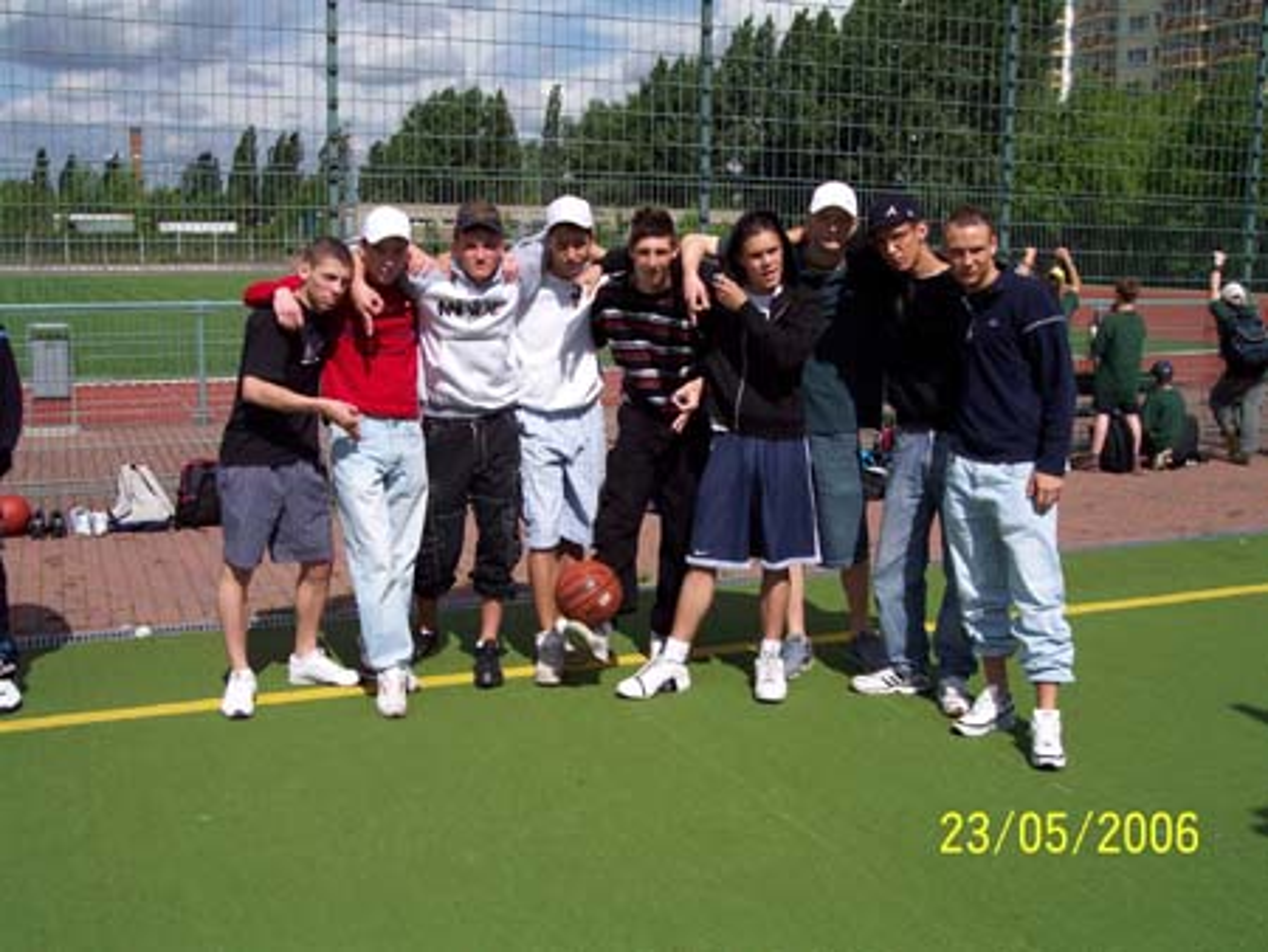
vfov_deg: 37.8
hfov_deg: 49.0
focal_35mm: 38
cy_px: 476
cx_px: 634
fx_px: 1393
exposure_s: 1/1000
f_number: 4.8
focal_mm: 8
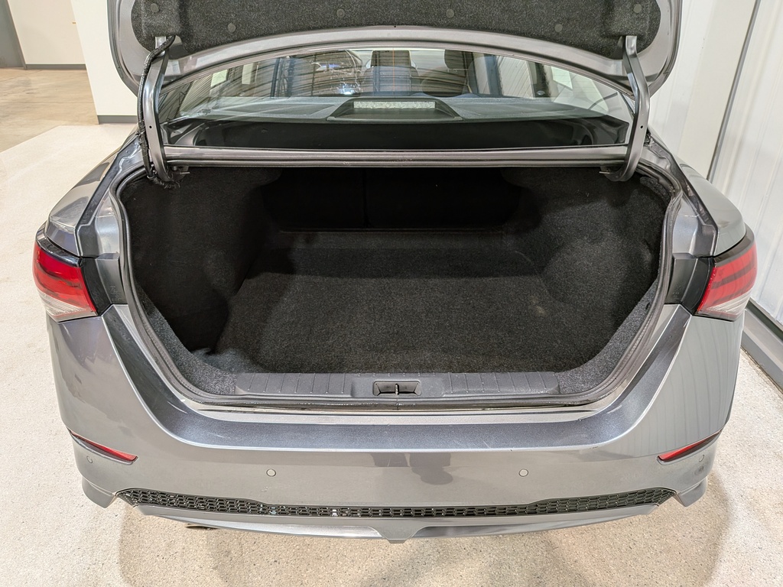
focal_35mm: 24
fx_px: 543
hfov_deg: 71.6
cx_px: 392
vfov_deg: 56.8
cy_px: 294
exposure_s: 1/120
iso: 149
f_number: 1.7
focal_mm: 4.53
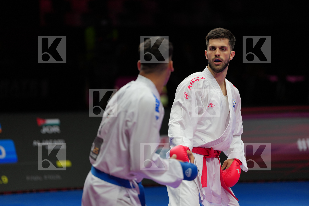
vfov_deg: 6.9
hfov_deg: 10.3
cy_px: 103
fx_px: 1716
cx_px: 154
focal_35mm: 200
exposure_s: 1/1000
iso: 400
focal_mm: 200
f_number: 2.8
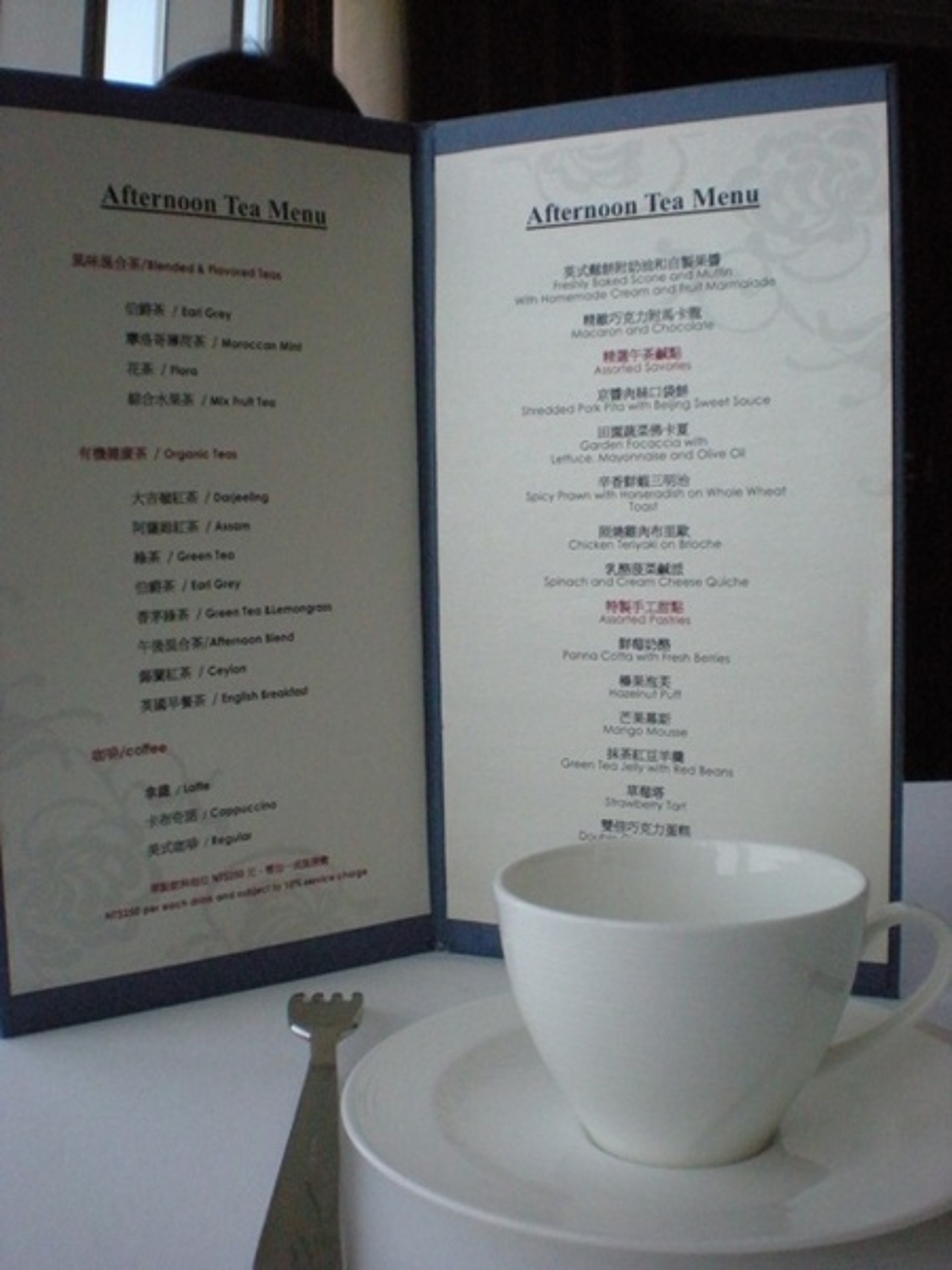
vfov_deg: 49.0
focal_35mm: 38
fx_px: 1393
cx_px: 476
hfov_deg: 37.7
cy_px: 635
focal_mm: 6.3
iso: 800
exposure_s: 1/595
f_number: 4.6
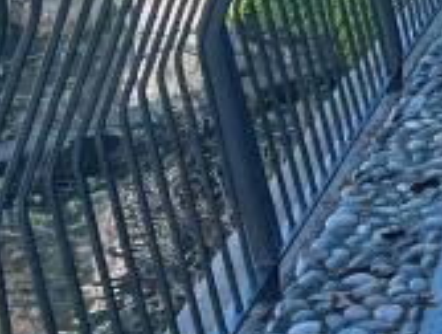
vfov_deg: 9.1
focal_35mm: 159
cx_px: 582
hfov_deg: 12.0
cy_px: -199
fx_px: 2035
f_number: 1.5
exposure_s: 1/1009
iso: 50
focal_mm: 5.7
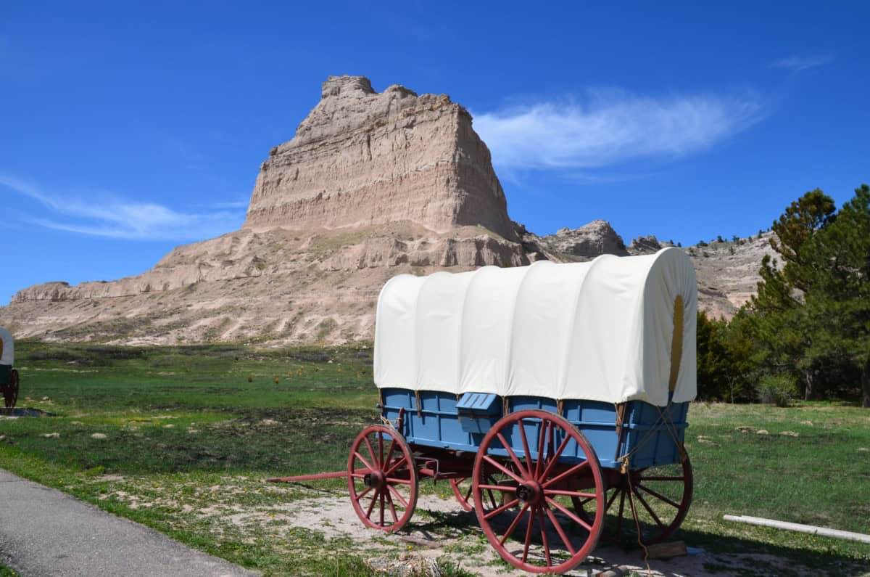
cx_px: 435
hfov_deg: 67.5
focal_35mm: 27
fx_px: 651
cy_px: 288
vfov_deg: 47.7
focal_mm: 18
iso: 100
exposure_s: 1/200
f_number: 13
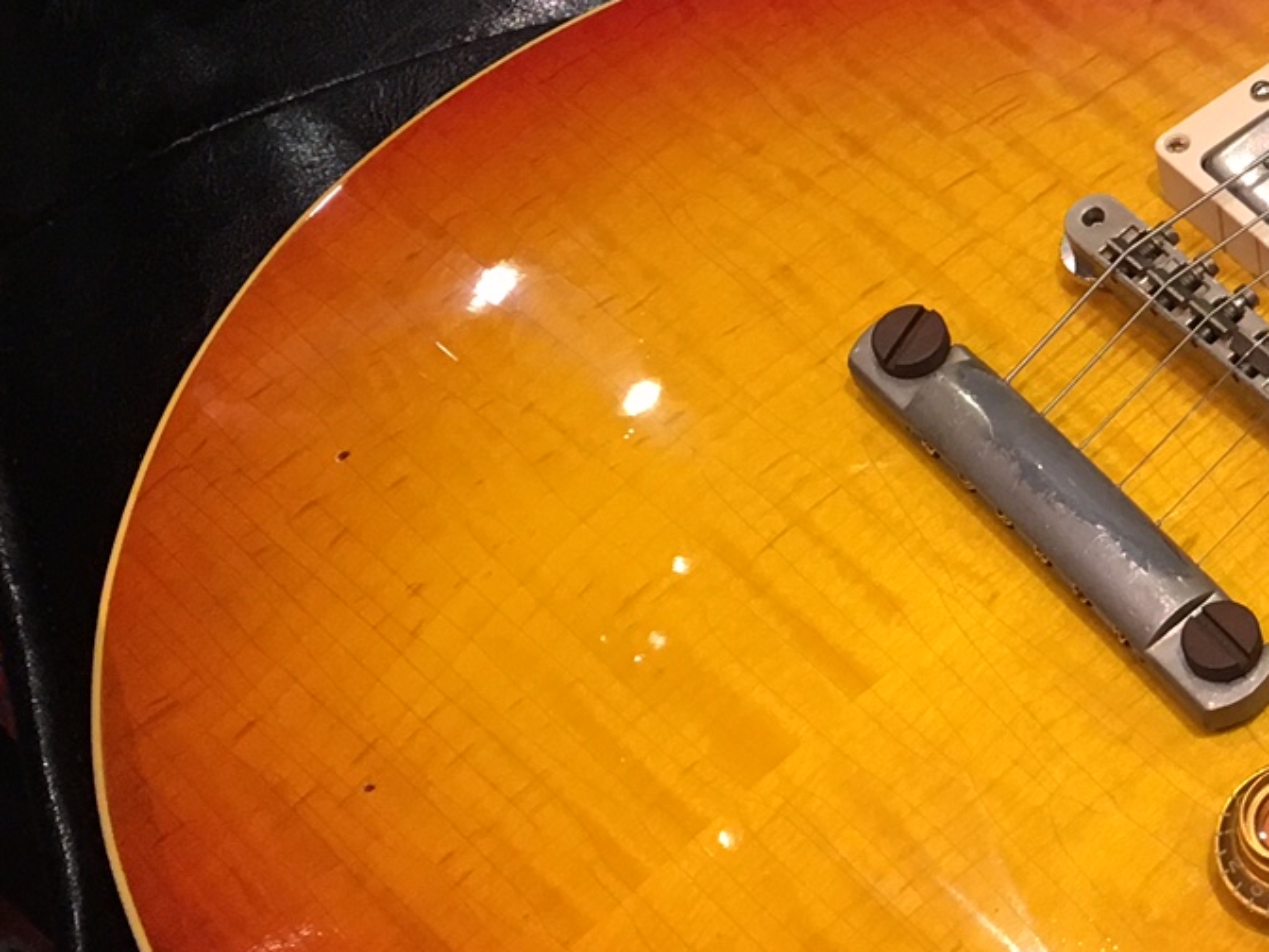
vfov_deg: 16.8
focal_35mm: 87
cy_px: 193
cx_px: 1802
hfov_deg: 20.0
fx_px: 3189
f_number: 2.2
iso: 80
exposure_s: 1/30
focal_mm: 4.15
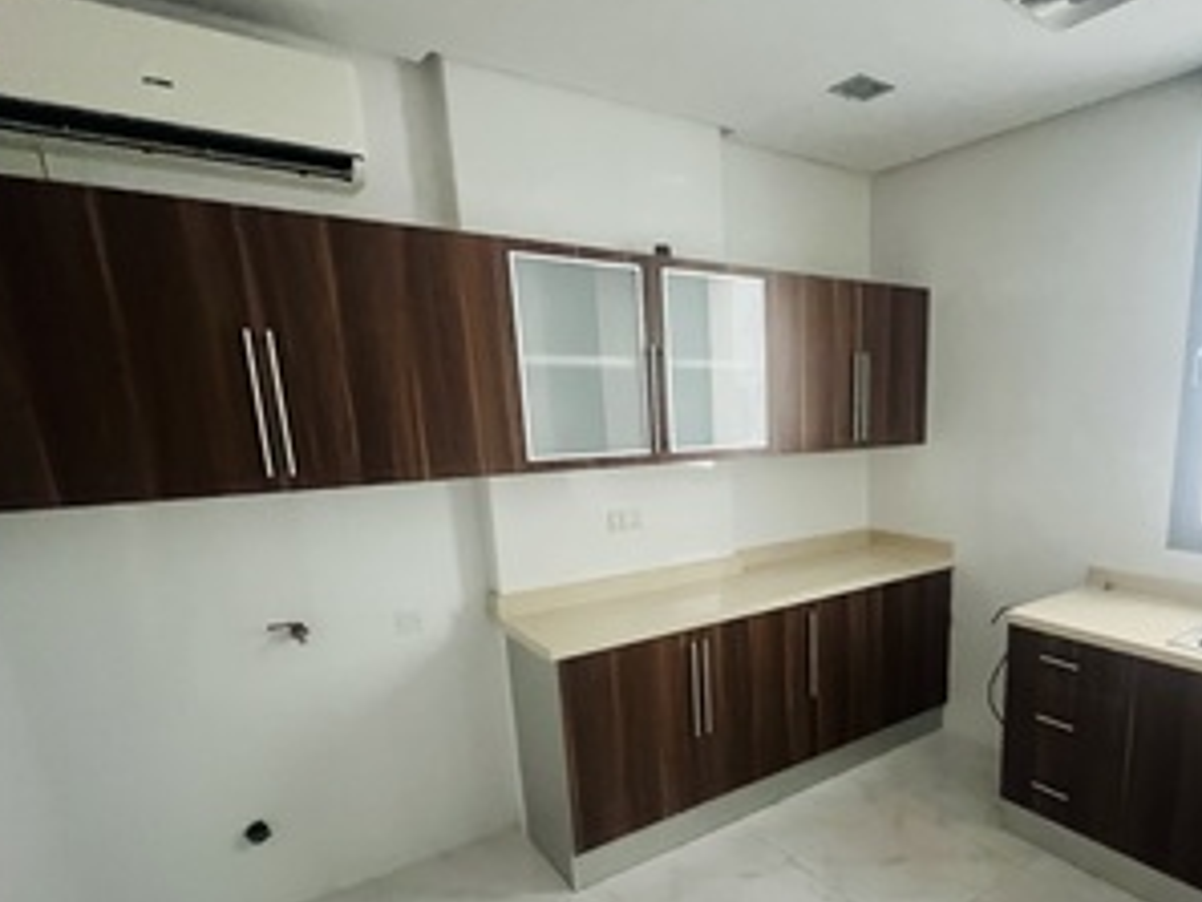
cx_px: 799
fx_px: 695
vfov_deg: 65.0
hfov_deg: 79.1
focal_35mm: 20
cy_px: 568
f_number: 1.8
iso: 1000
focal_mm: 1.57
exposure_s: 1/60
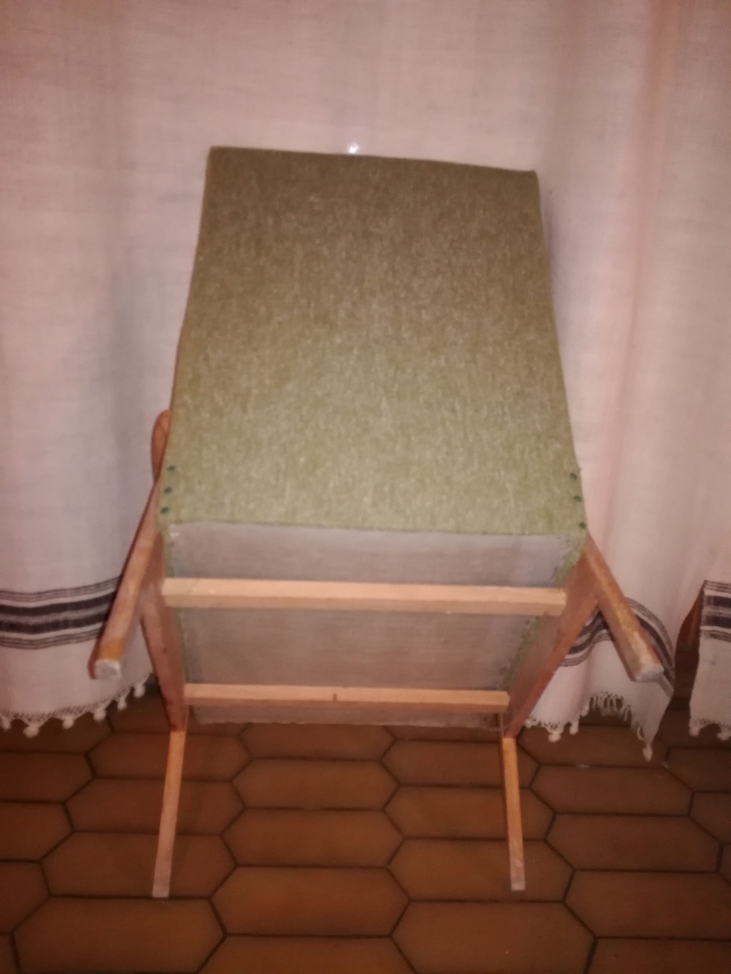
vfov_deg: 65.3
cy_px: 487
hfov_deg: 51.4
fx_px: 760
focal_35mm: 27
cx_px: 366
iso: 640
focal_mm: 3.79
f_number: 2
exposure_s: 1/20
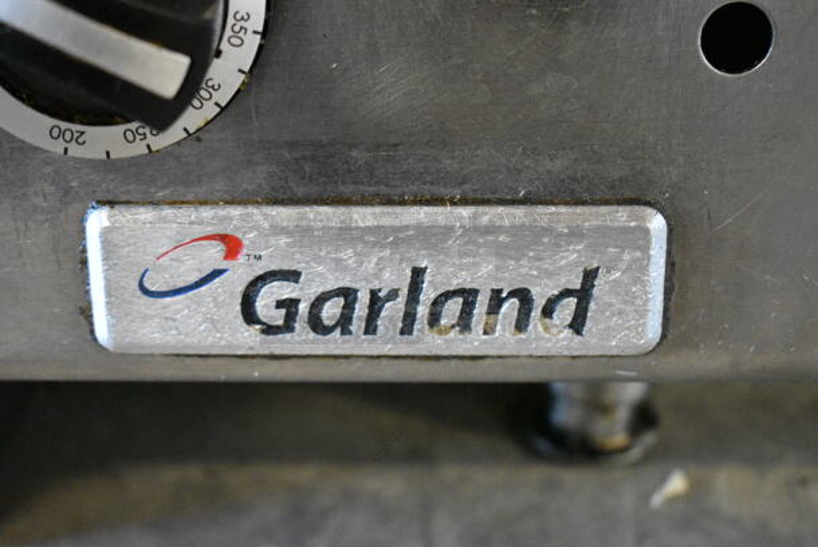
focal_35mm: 60
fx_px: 1365
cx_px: 409
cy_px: 274
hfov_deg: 33.4
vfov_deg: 22.7
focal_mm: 40
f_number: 4.8
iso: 6400
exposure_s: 1/125
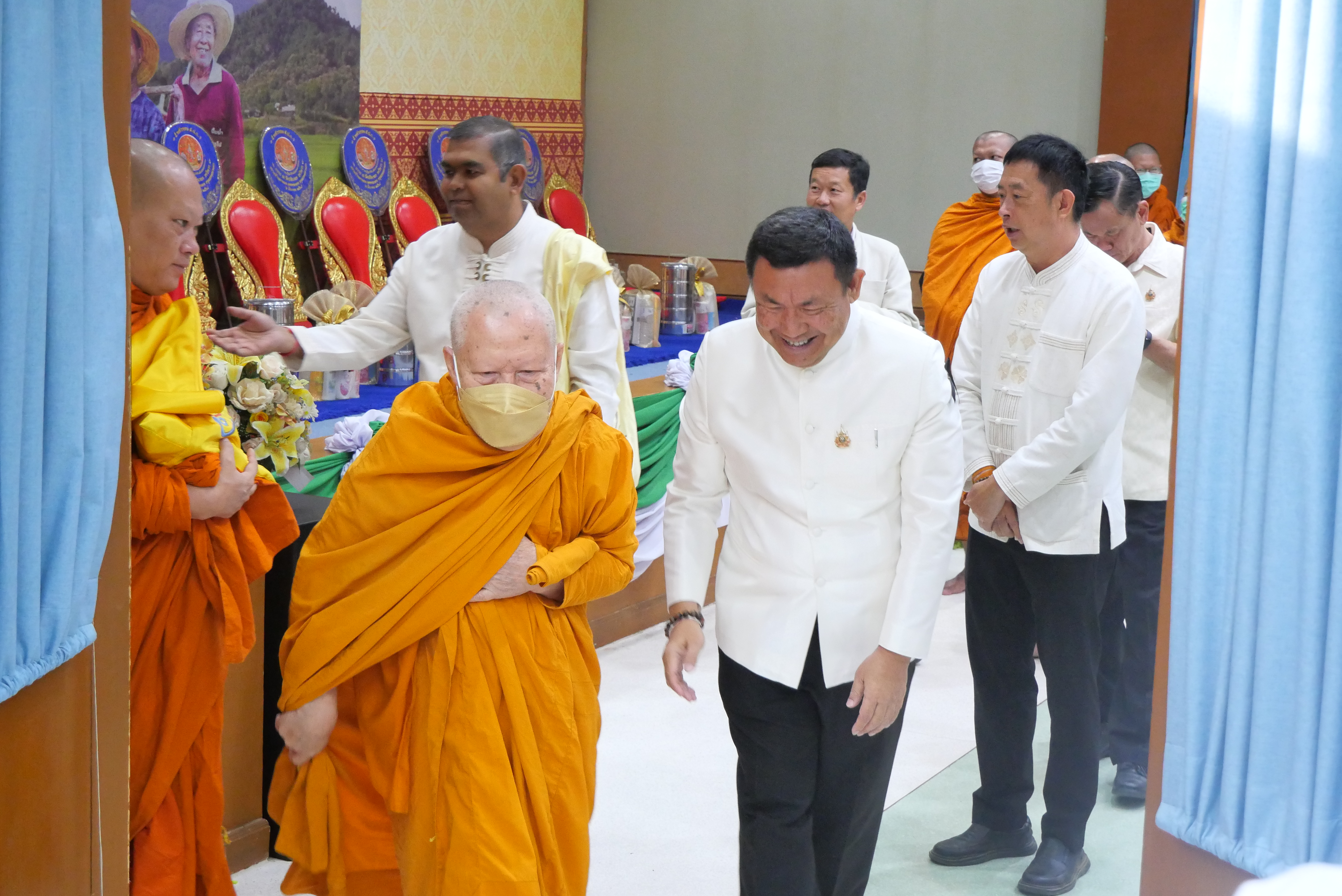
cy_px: 448
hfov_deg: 35.6
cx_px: 671
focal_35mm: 56
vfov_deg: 24.2
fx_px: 2089
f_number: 4.6
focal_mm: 27
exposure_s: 1/80
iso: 3200
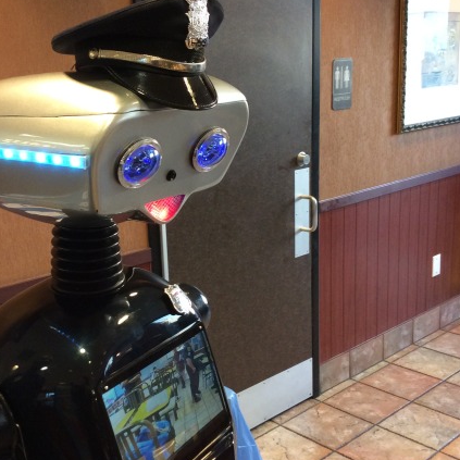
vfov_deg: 38.3
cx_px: 178
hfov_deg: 38.2
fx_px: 662
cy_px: 236
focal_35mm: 44
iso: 100
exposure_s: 1/24
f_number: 2.4
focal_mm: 3.3
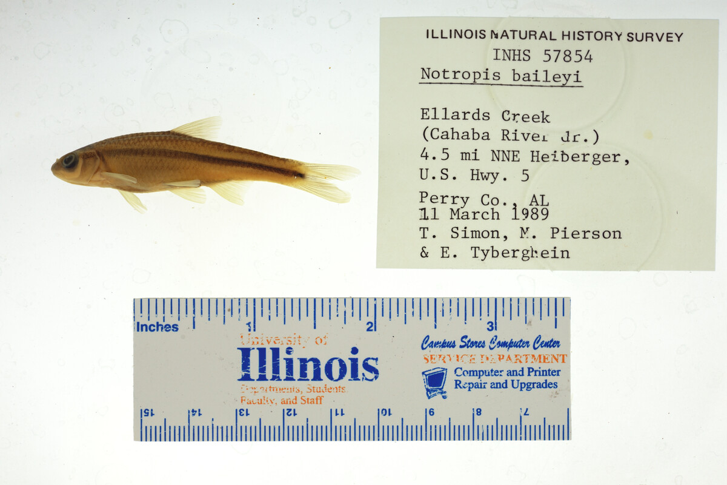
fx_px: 1212
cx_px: 364
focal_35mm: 60
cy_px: 242
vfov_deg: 22.6
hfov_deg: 33.4
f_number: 10
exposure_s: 1/200
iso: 100
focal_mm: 60
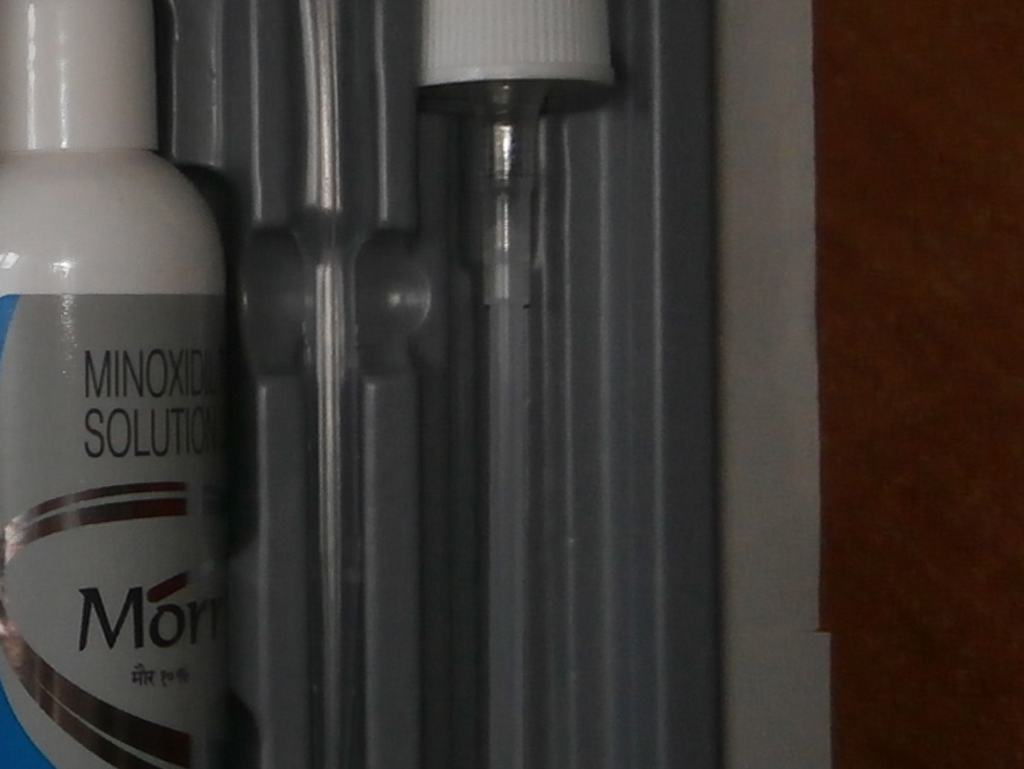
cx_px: -298
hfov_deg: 23.1
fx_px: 2220
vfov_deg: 19.6
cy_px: 237
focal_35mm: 75
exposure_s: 1/30
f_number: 2.8
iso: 200
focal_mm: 4.7
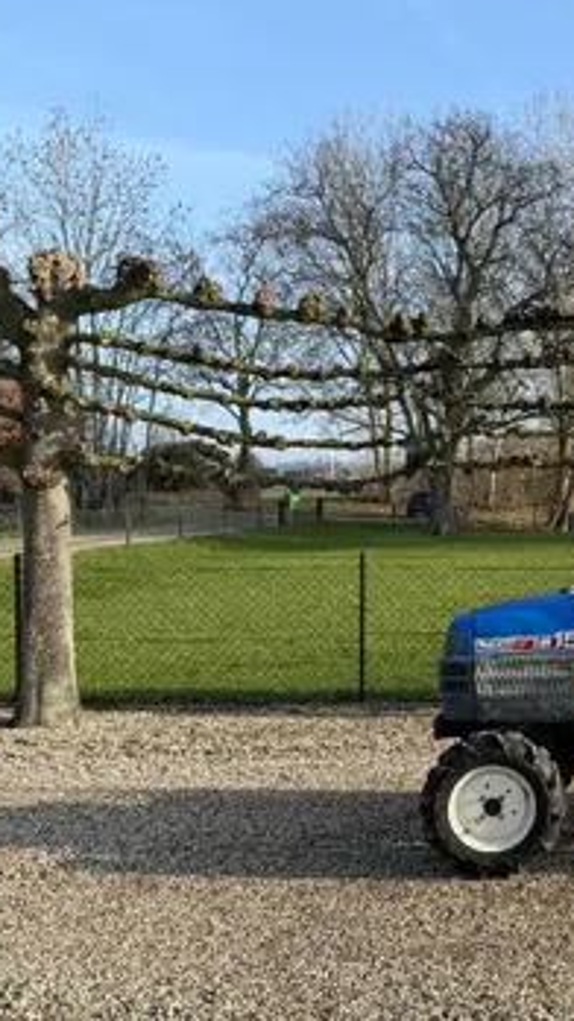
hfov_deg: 29.0
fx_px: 975
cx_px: 665
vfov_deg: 55.3
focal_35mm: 36
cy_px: 500
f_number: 1.78
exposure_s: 1/2053
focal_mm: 6.76
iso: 80
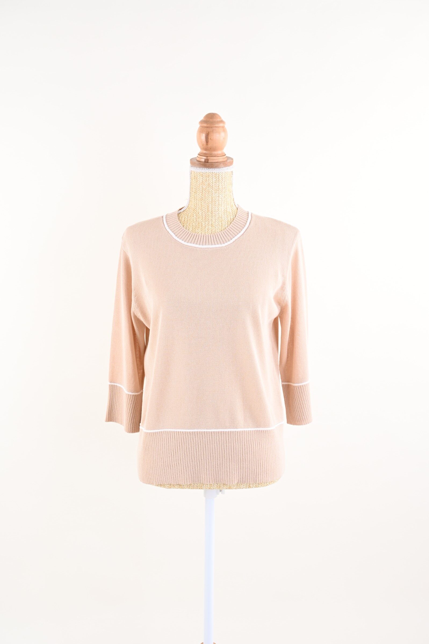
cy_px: 322
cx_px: 214
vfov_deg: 53.2
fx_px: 644
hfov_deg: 36.8
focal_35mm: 36
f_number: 9
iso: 125
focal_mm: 36
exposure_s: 1/125
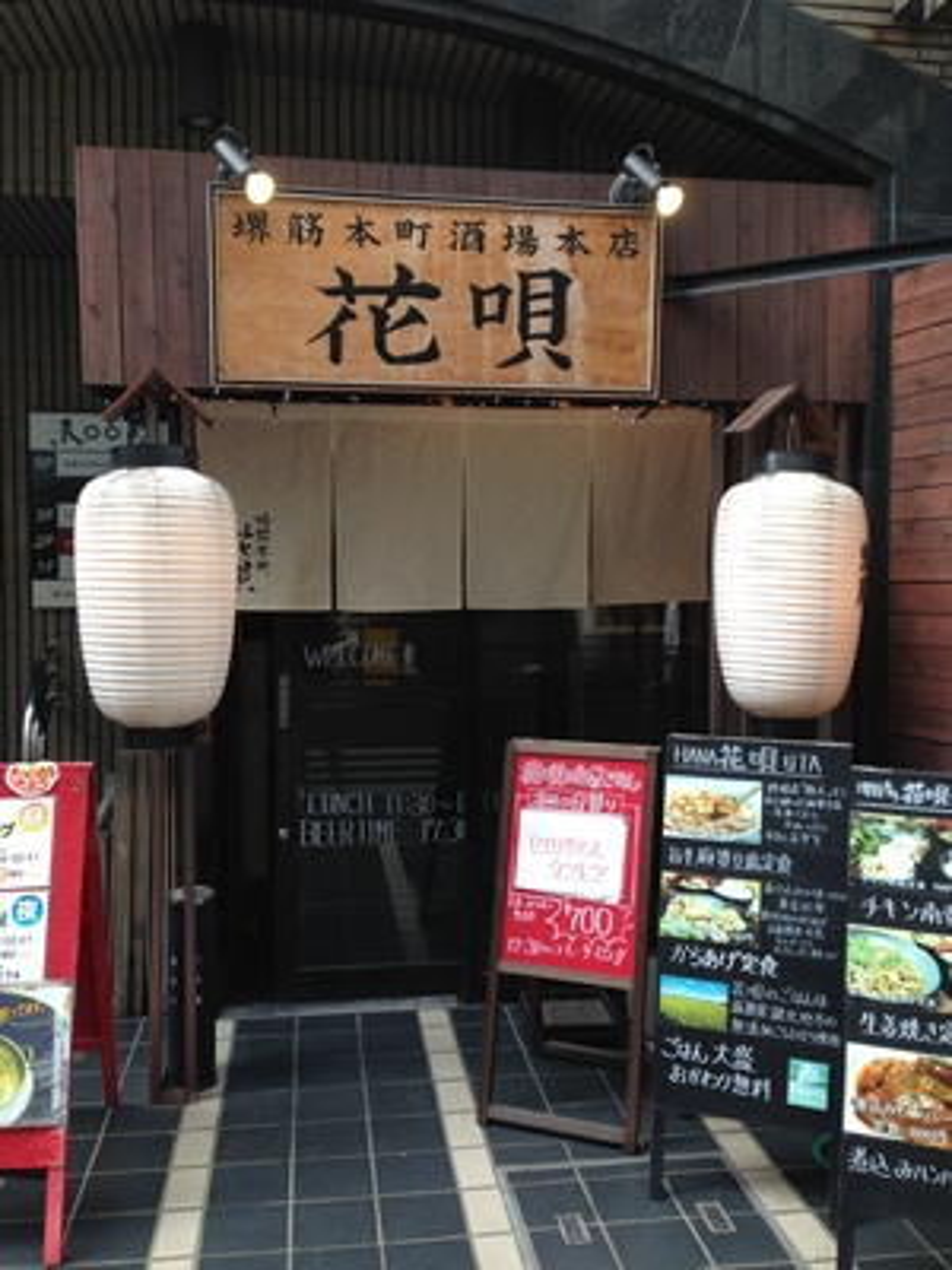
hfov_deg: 42.9
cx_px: 476
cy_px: 635
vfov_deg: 55.4
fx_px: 1210
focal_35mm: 33
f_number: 2.4
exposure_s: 1/206
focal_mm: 4.12
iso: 50
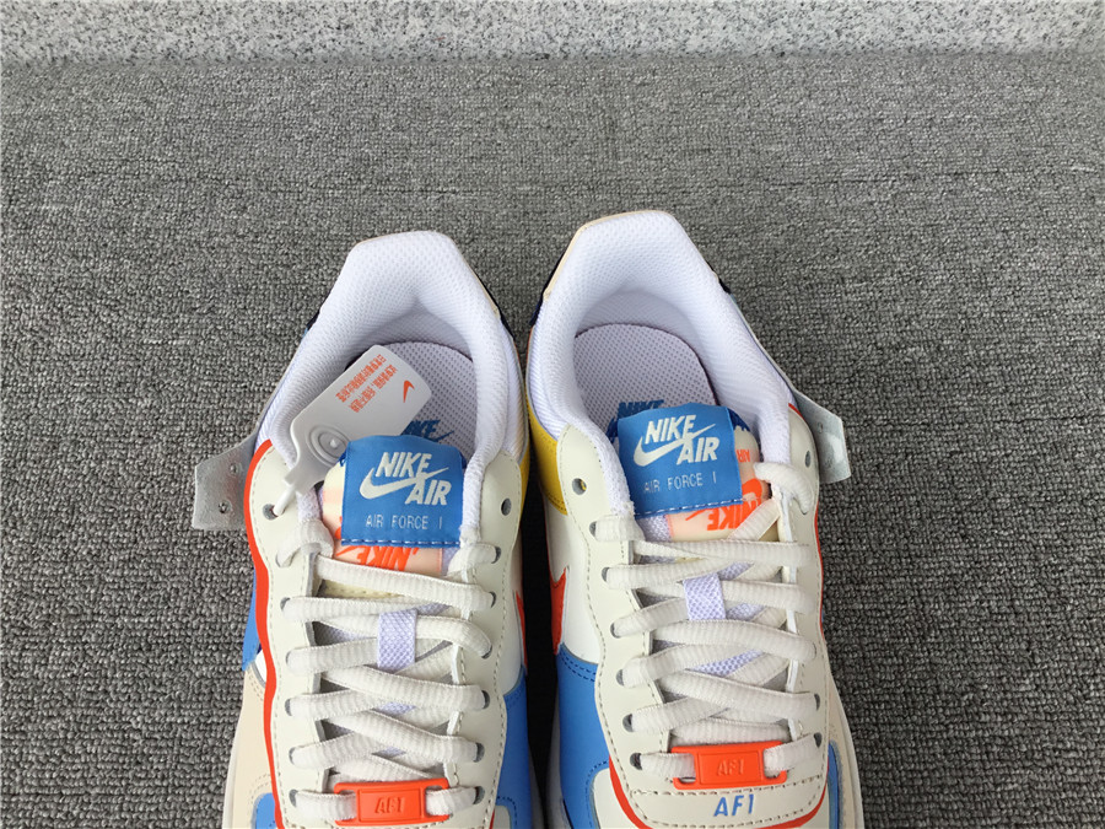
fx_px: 990
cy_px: 414
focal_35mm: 31
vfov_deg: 45.4
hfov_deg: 58.4
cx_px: 552
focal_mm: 3.3
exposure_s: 1/100
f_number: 2.4
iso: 25
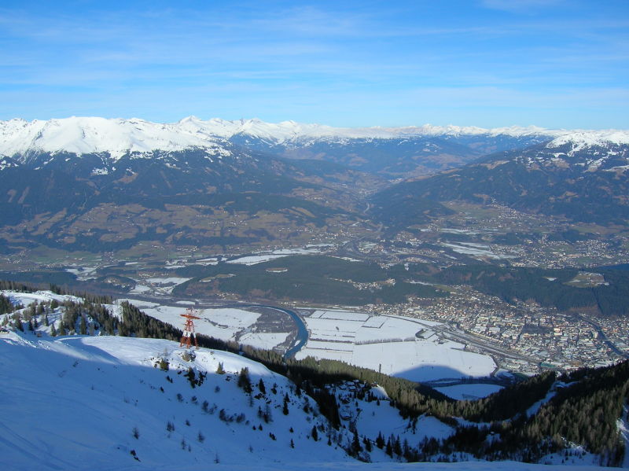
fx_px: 617
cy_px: 236
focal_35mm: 34
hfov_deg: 54.0
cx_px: 314
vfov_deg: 41.8
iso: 50
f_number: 4.9
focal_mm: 5.7
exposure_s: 1/613
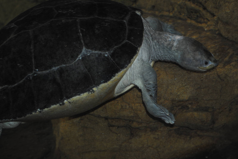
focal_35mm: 93
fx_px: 616
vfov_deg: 14.7
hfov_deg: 21.9
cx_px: 119
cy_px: 80
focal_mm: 62
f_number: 4.2
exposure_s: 1/60
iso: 200
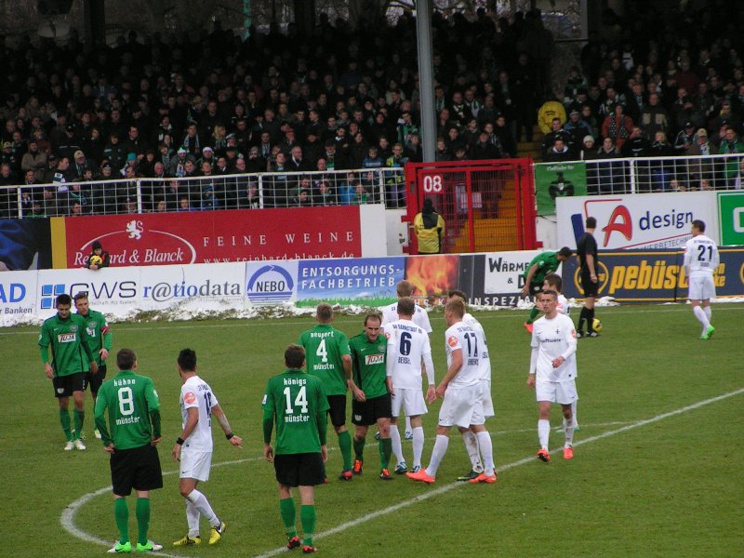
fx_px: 4857
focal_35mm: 226
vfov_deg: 6.6
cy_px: 279
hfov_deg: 8.8
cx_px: 372
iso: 160
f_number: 3.5
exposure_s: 1/320
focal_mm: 34.5
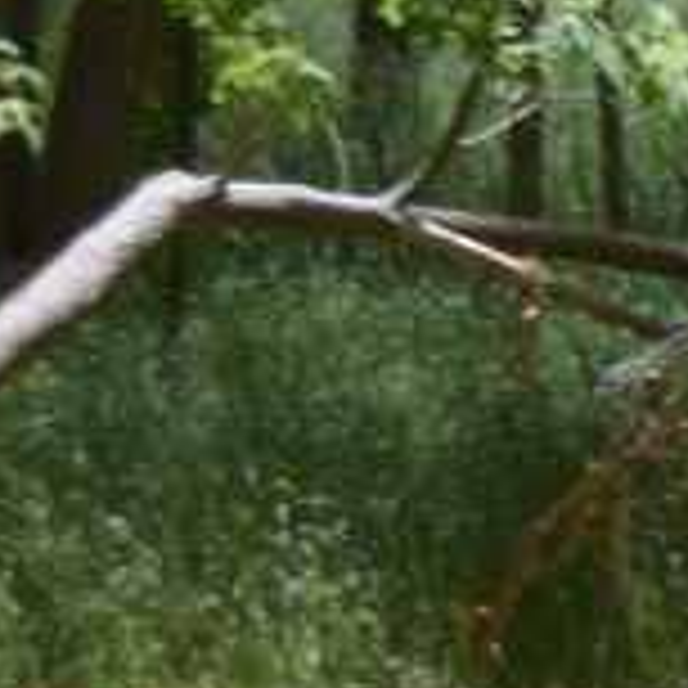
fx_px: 9624
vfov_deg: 4.1
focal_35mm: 428
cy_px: 1120
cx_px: 2837
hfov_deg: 3.8
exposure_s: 1/640
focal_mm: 38
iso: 200
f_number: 4.8
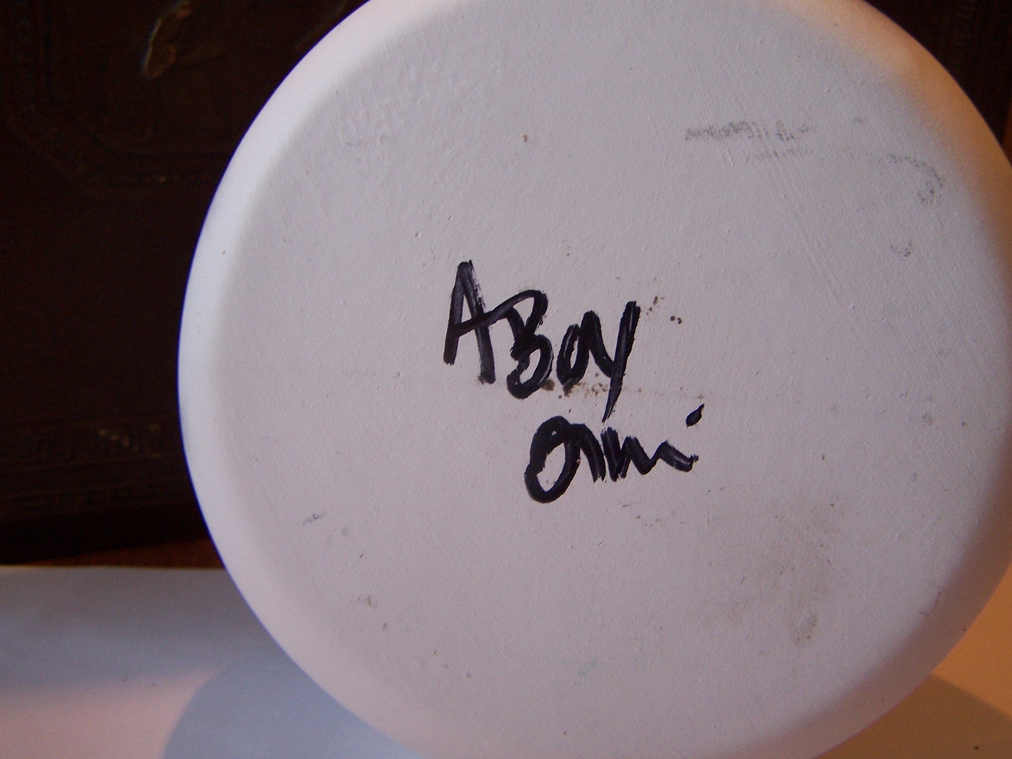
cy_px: 380
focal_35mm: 38
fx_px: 1111
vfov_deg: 37.7
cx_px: 506
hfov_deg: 49.0
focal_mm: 6.3
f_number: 2.8
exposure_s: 1/20
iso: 140
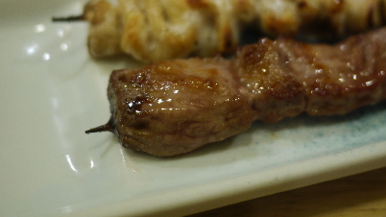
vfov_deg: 18.4
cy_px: 45
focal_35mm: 65
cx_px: 203
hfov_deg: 32.4
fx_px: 665
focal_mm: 20
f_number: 1.7
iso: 100
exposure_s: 1/40
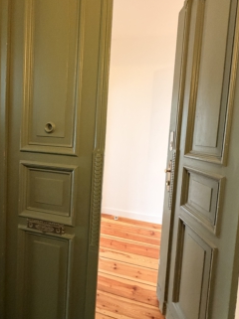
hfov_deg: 74.6
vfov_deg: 91.0
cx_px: 117
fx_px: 157
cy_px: 149
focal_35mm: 17
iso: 400
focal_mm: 2.22
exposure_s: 1/60
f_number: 2.2
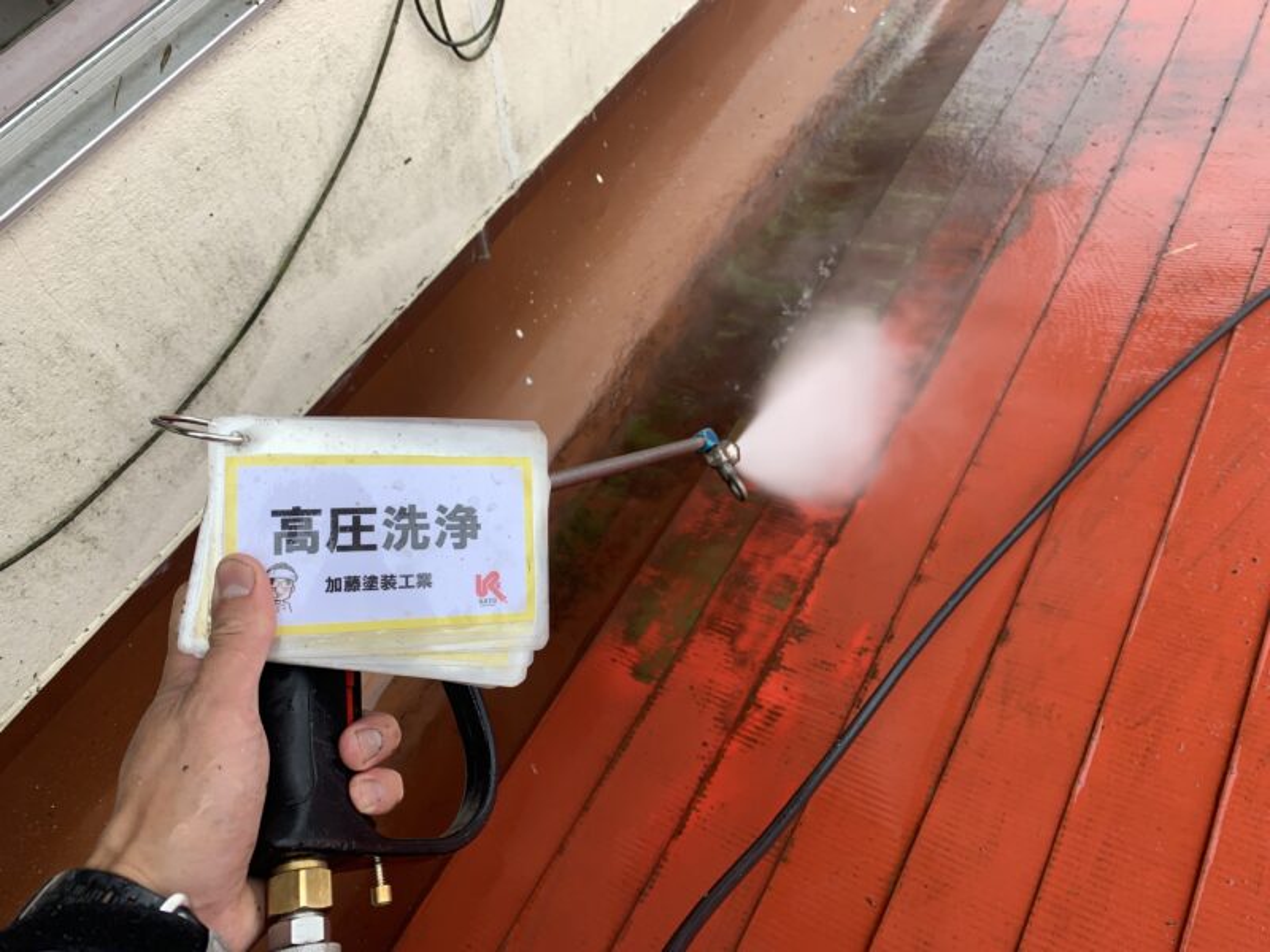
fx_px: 954
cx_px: 635
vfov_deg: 53.1
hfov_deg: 67.3
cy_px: 476
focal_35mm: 26
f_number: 1.8
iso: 25
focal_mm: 4.25
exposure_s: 1/122
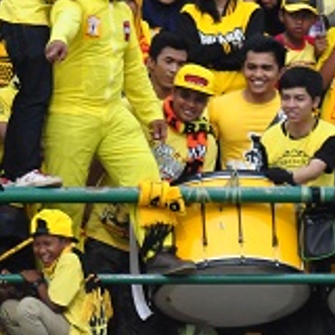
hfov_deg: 0.8
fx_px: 24416
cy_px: -103
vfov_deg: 0.8
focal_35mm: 2230
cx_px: 21
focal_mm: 400
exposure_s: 1/3200
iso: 1000
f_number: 7.1
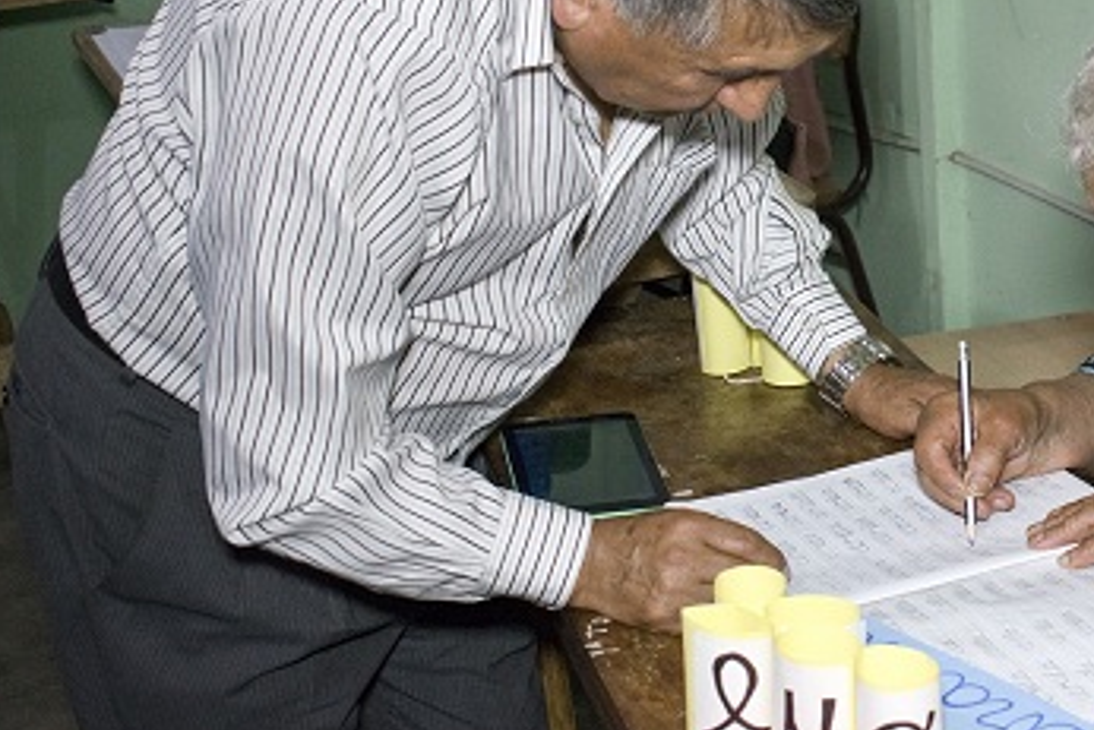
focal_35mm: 67
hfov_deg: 29.2
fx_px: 2037
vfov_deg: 20.3
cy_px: 259
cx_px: 923
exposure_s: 1/100
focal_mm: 26
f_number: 4
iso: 800
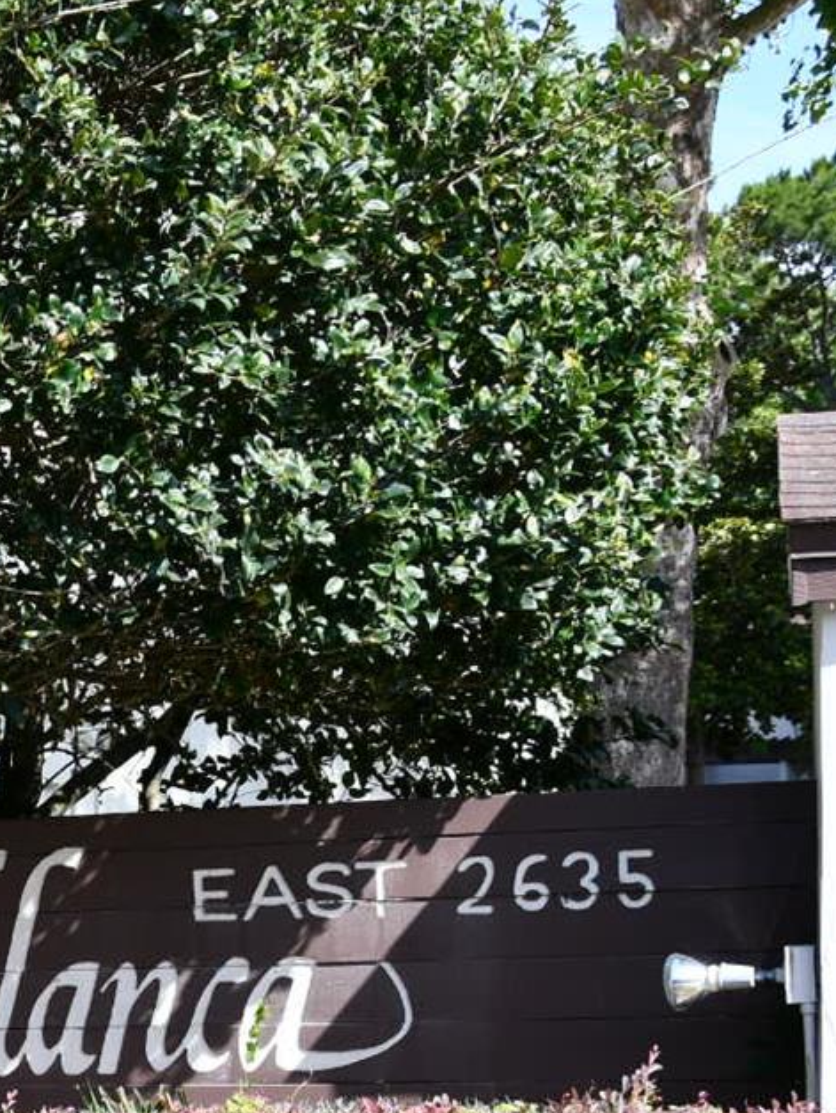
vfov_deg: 25.1
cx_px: -133
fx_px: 2445
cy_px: 932
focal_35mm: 76
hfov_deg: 18.5
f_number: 8
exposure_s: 1/250
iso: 180
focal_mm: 21
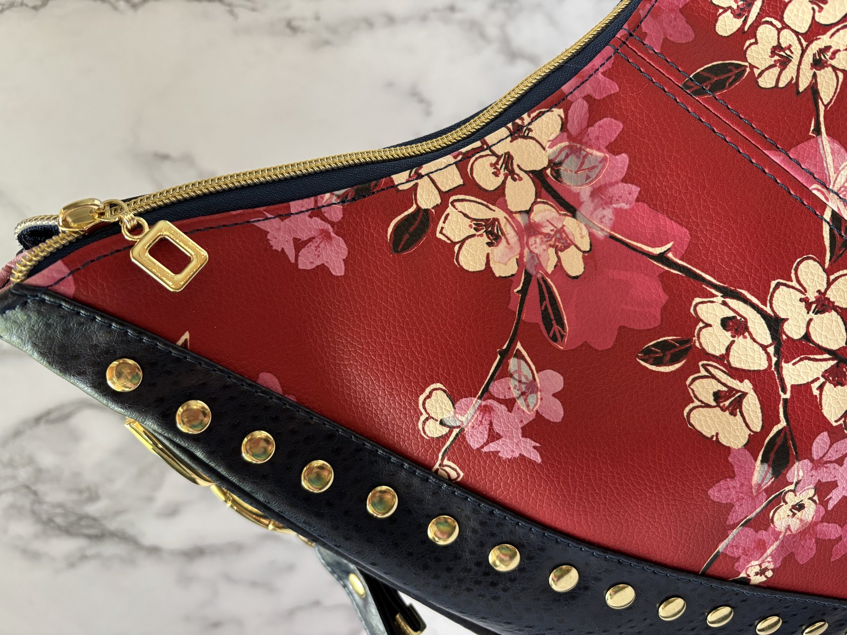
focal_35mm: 26
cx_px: 424
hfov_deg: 67.3
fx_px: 636
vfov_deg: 53.1
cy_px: 318
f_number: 1.6
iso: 250
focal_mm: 5.96
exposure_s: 1/60
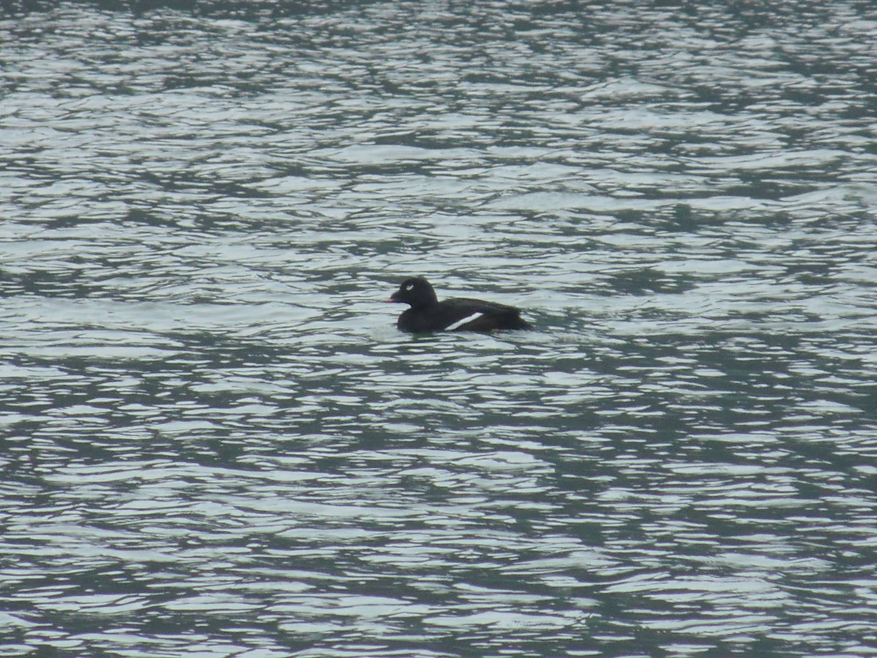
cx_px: 438
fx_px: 14694
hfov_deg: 3.4
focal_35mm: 580
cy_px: 329
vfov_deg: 2.6
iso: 80
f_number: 5.9
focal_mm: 104
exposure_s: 1/160
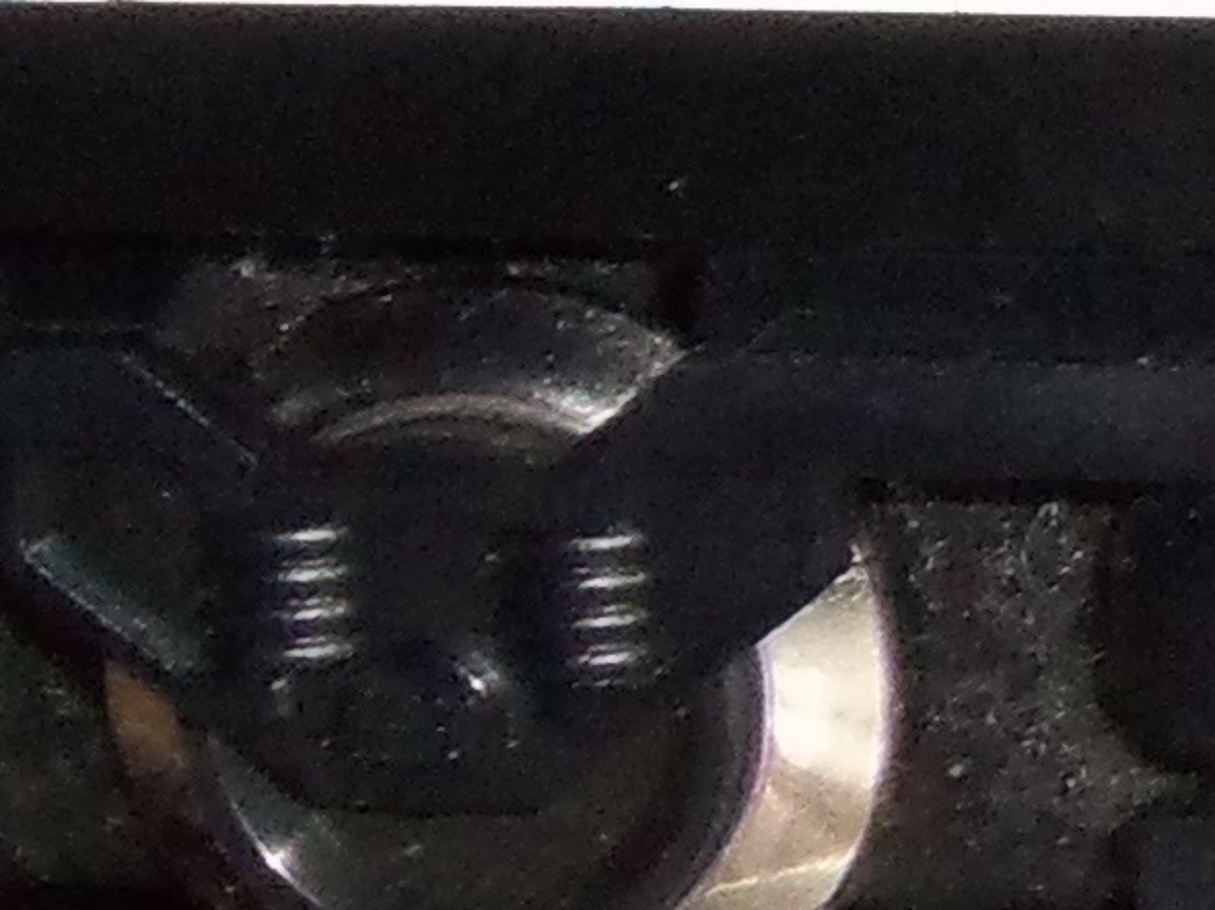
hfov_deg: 6.7
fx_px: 9438
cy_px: -1052
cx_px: 3499
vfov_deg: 5.4
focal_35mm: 269
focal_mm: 6.7
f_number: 3.6
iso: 200
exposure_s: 1/60
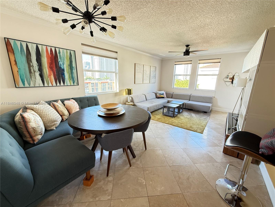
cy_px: 104
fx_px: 111
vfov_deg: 85.7
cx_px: 138
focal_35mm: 14
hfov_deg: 102.1
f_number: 2.2
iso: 320
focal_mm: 2.22
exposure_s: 1/99
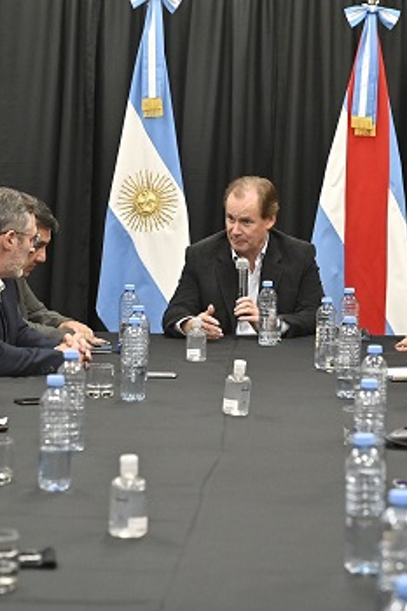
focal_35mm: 120
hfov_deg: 11.4
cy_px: 265
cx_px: 173
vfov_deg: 17.1
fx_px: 2037
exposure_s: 1/160
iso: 2500
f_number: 5
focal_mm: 70
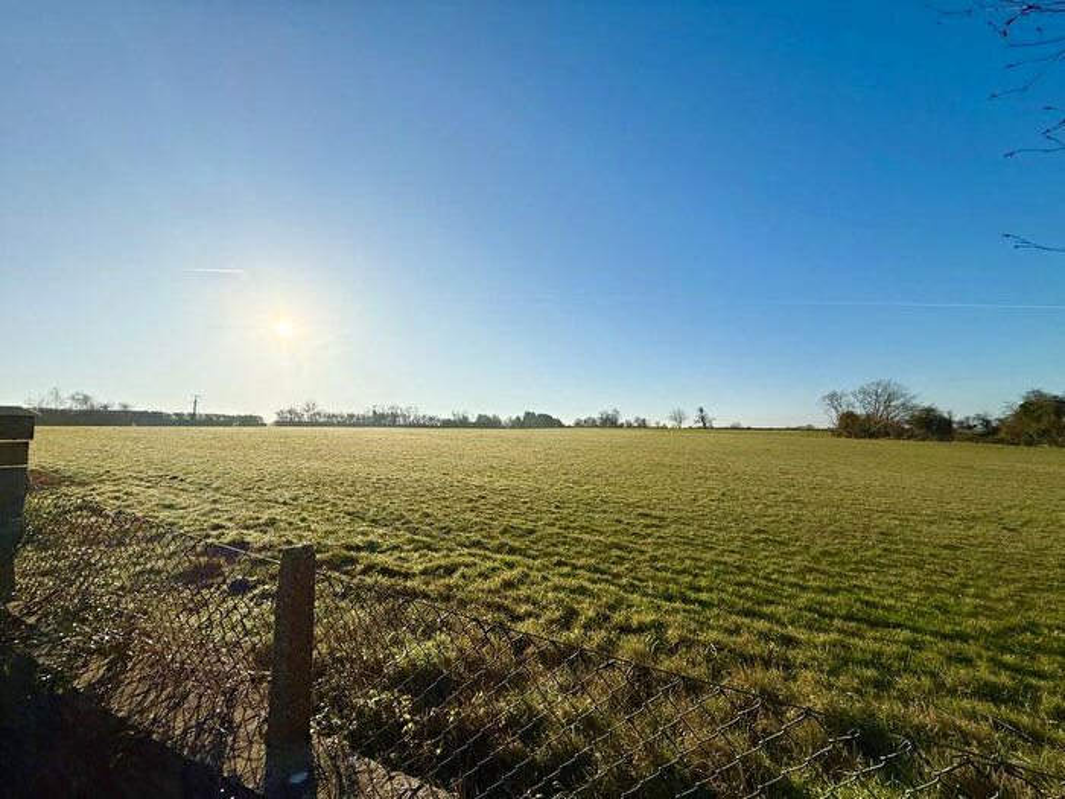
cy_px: 400
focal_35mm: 14
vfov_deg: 85.7
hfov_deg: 102.1
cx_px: 532
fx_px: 431
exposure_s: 1/6173
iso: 50
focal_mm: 2.22
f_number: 2.2
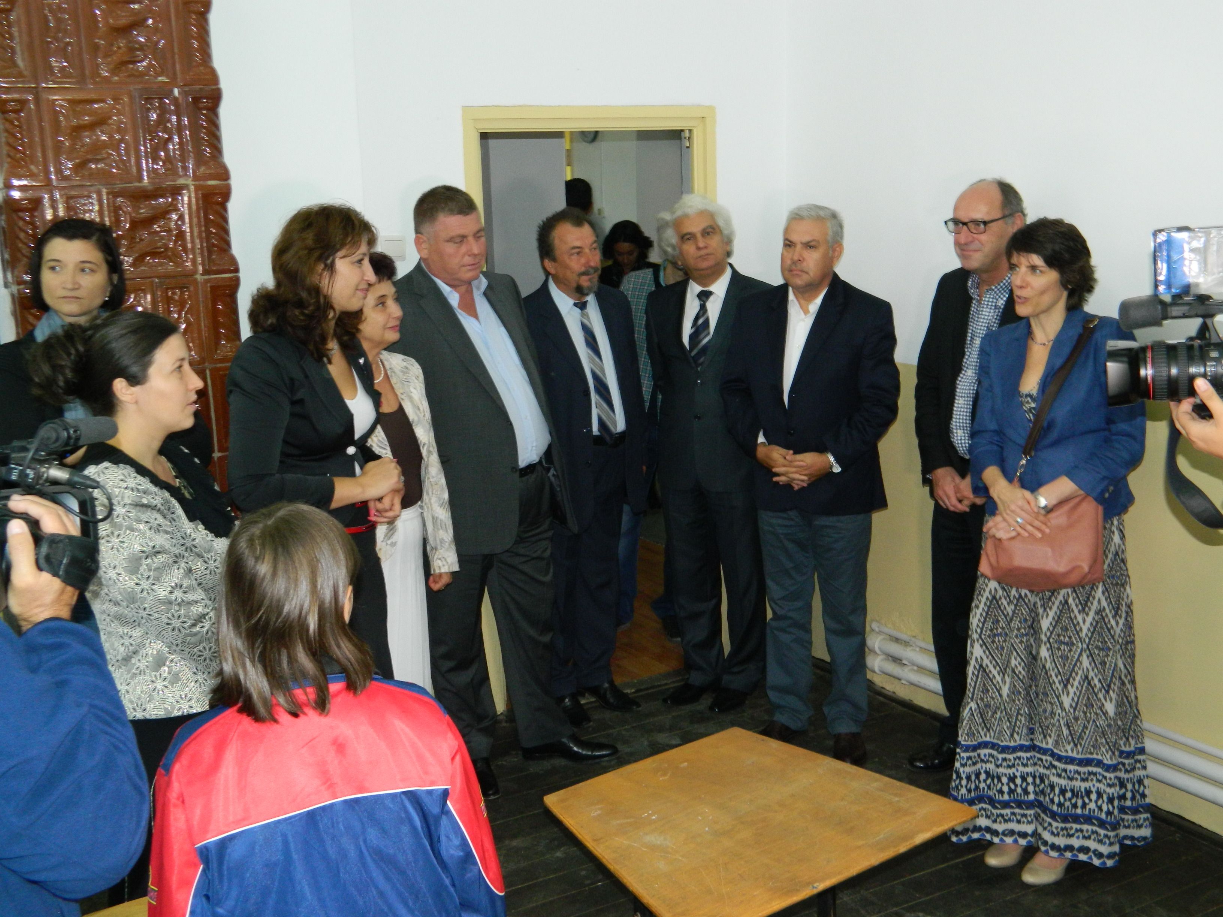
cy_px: 458
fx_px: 1449
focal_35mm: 41
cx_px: 612
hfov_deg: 45.8
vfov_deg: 35.1
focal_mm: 7.3
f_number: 3.5
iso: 250
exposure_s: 1/30
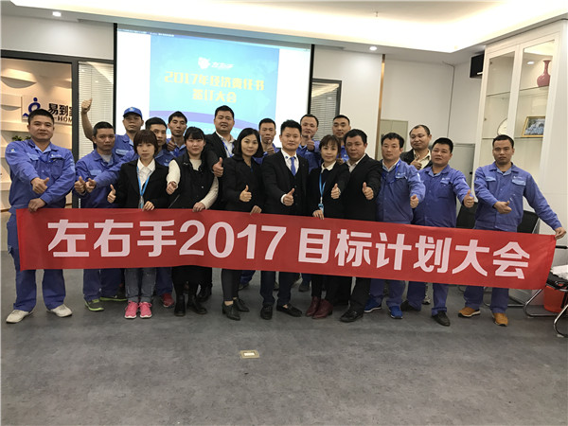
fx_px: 459
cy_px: 213
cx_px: 284
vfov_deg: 49.7
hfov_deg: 63.4
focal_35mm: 28
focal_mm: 3.99
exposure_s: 1/33
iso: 40
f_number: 1.8
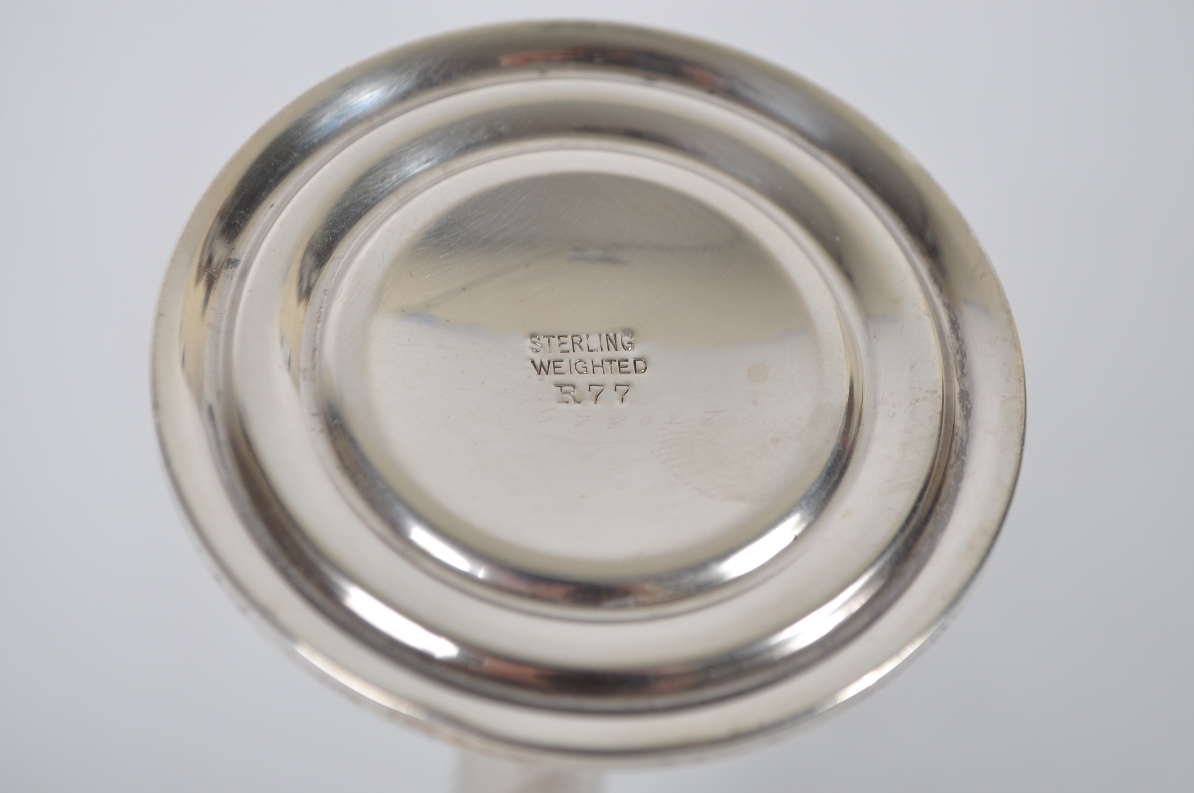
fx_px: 2733
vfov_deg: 16.5
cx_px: 597
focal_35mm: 82
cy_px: 396
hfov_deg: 24.6
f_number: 9
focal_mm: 55
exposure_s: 1/125
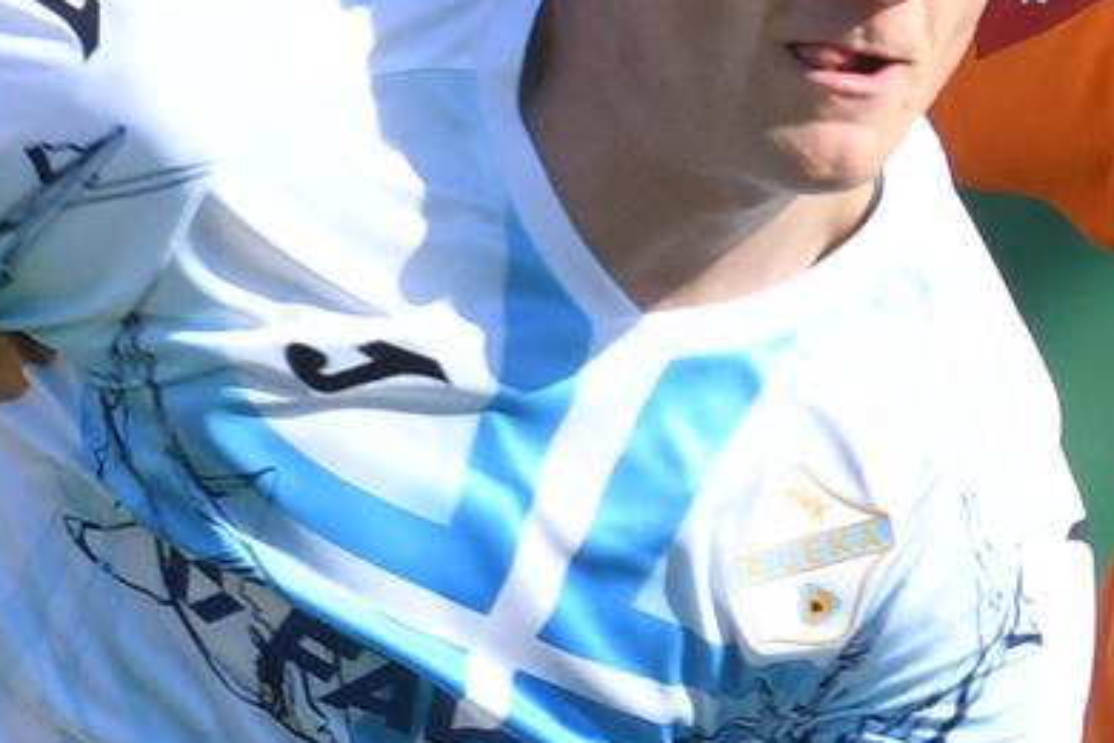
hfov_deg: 1.7
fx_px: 38121
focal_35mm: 1232
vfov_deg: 1.1
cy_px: 740
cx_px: 1025
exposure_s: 1/640
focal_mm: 300
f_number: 7.1
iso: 200
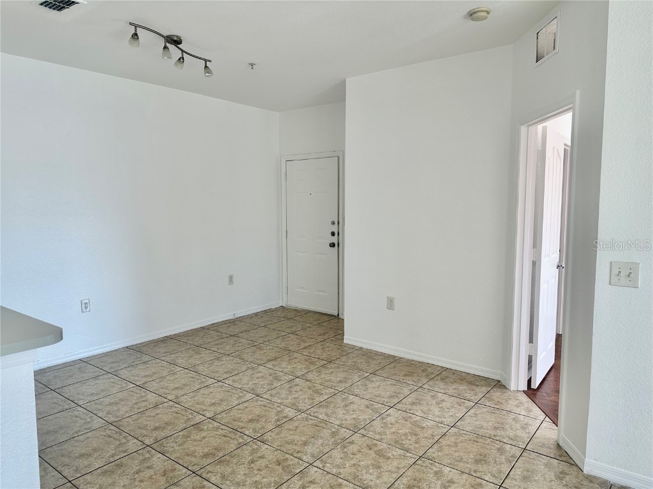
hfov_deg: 71.6
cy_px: 244
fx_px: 453
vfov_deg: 56.8
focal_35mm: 24
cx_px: 326
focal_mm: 6.86
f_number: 1.78
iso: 64
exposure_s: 1/120
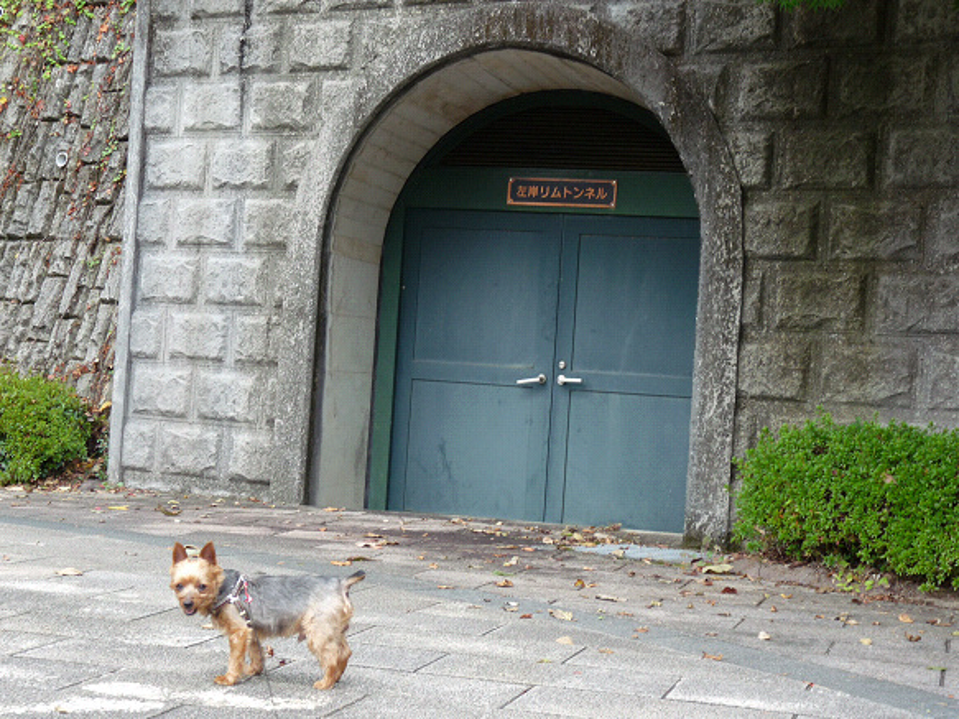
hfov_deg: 30.7
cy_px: 360
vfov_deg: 23.3
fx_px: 1745
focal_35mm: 63
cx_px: 480
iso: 100
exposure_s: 1/100
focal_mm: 11.1
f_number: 4
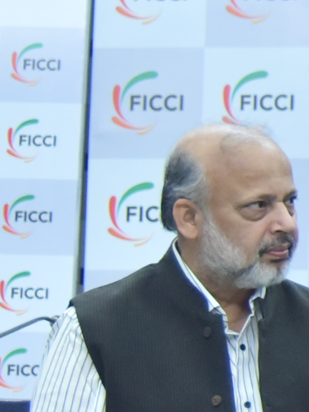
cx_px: 1186
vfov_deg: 8.9
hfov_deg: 5.8
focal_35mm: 222
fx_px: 2642
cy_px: 284
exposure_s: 1/100
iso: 1600
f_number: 4
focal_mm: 38
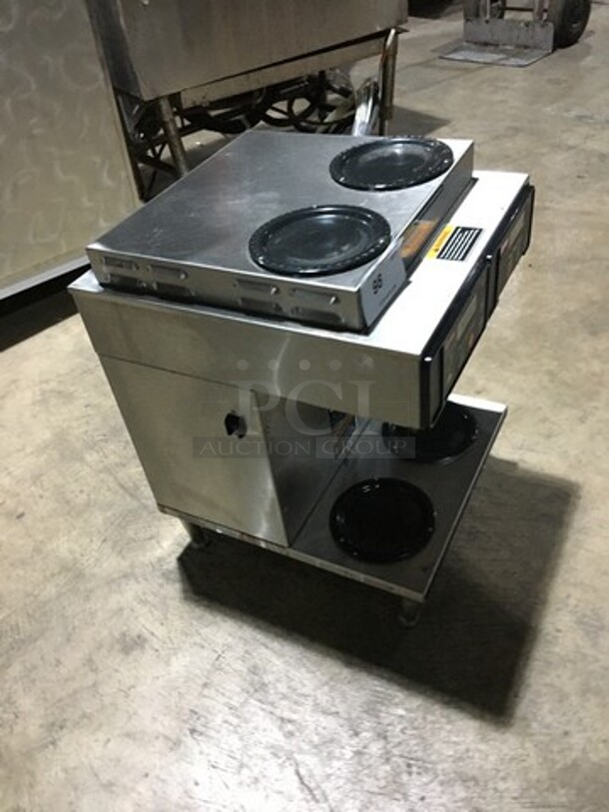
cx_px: 304
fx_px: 680
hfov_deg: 48.2
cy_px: 406
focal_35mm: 29
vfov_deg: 61.7
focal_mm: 4.15
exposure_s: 1/4
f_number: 2.2
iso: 64
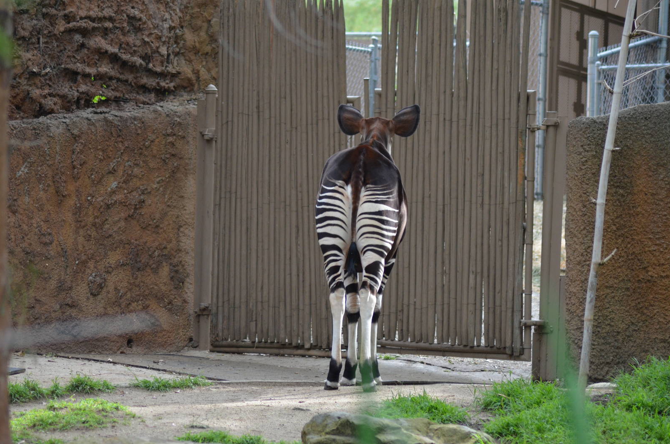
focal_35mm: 256
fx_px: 4755
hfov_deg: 8.1
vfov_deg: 5.3
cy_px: 222
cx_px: 334
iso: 1100
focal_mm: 170
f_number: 4.5
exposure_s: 1/500
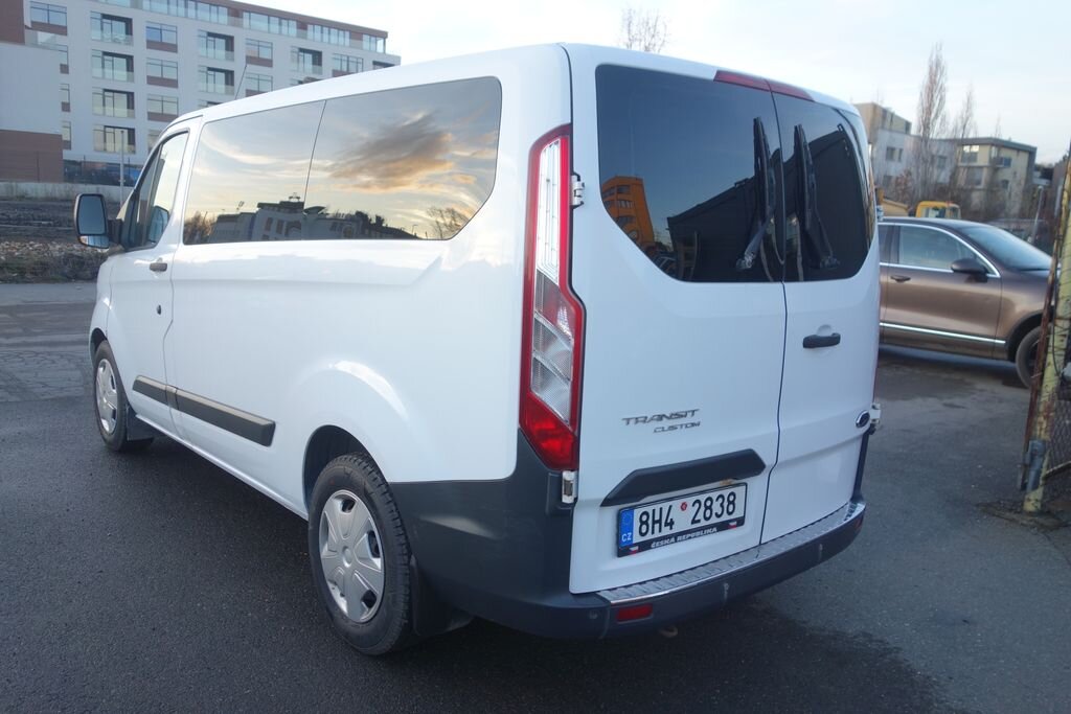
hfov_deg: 65.5
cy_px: 357
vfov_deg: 46.4
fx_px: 833
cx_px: 536
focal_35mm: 28
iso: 125
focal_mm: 10.4
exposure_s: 1/100
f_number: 2.5
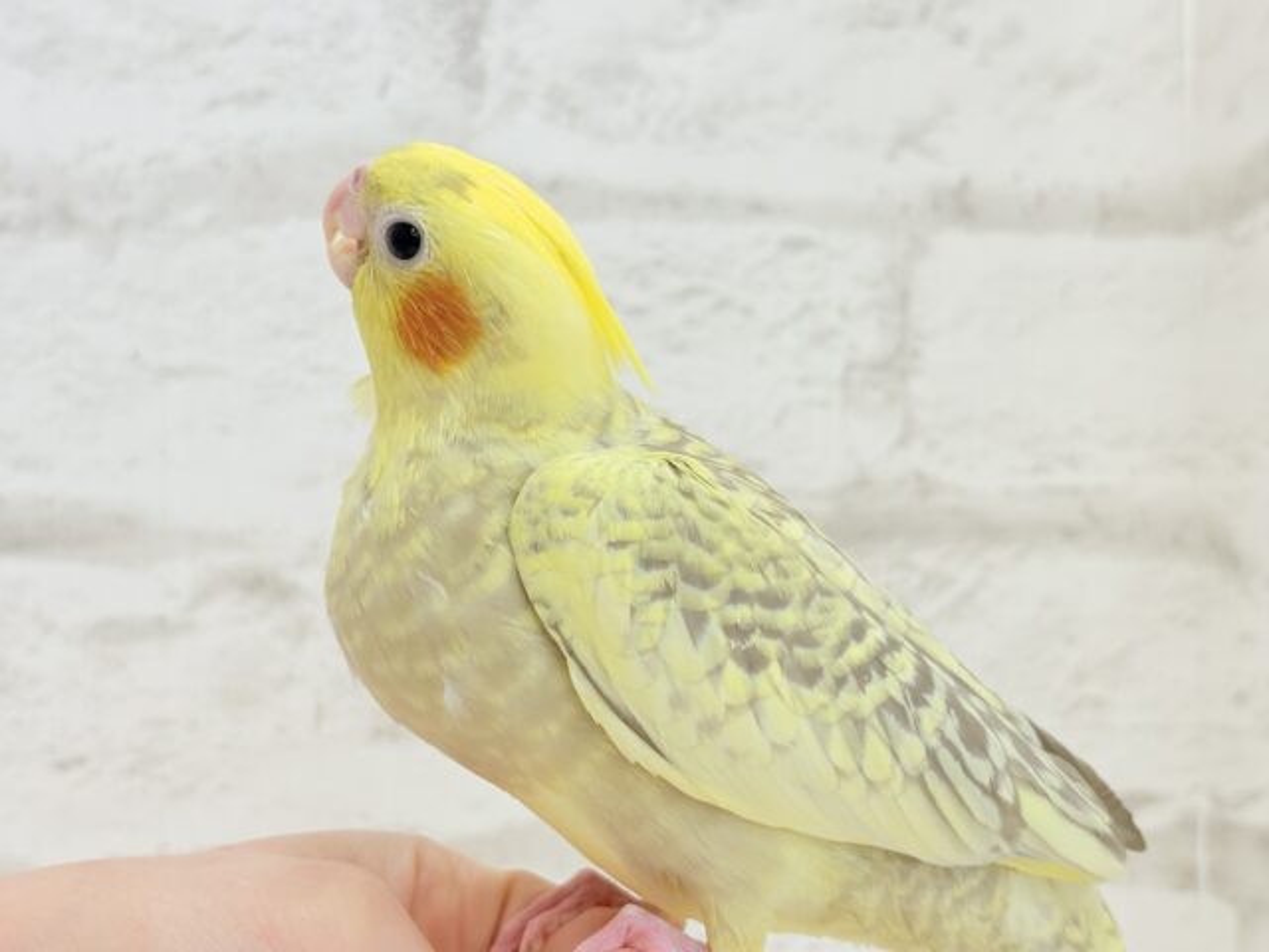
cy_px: 476
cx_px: 634
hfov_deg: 36.8
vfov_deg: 28.0
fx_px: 1906
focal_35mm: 52
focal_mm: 5.96
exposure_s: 1/100
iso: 64
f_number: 1.6
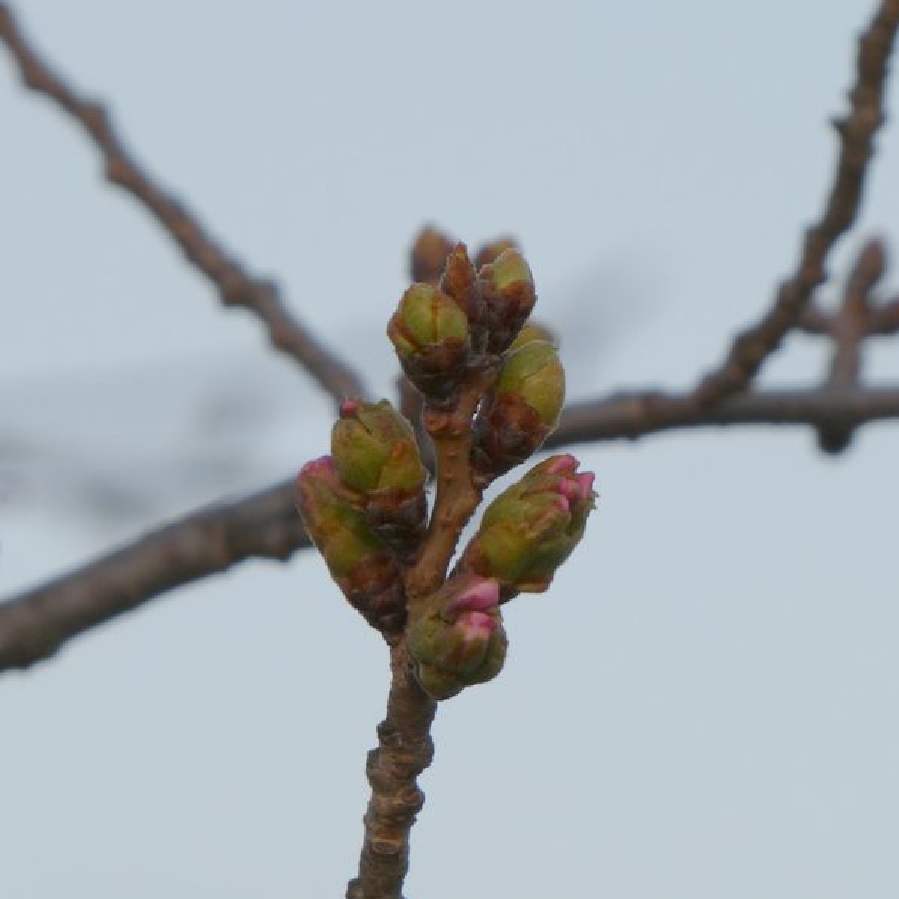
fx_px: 17394
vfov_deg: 3.0
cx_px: 482
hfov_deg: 3.0
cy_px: 450
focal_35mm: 592
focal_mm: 89.6
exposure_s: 1/125
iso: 125
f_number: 6
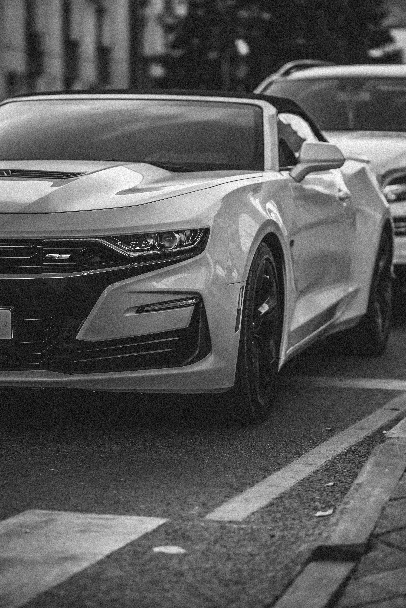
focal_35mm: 102
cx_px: 203
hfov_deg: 13.4
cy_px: 304
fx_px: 1725
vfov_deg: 20.0
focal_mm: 102
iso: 50
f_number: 2.8
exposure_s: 1/200
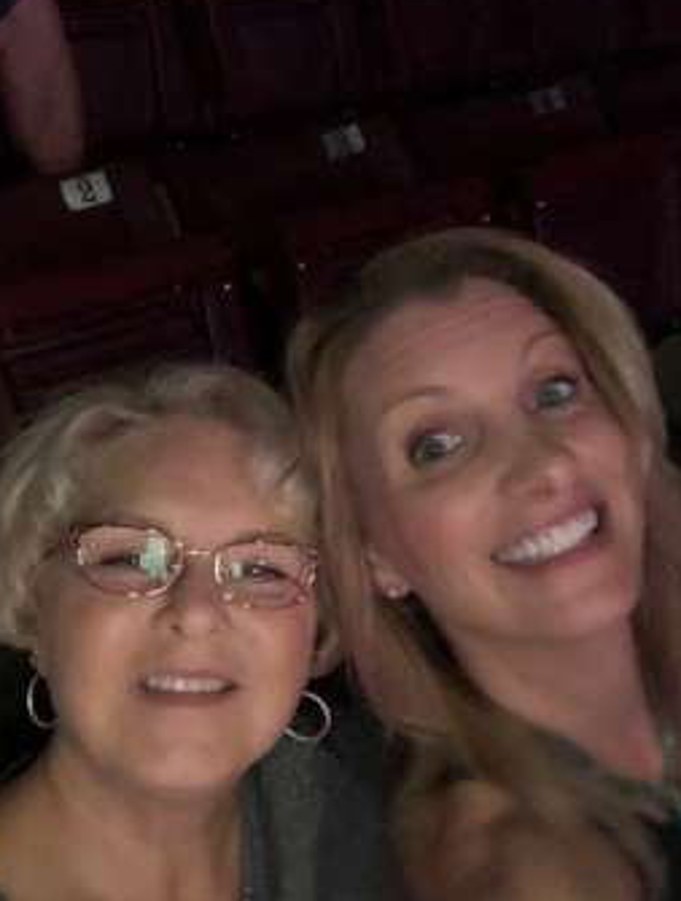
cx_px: 291
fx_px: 992
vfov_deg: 48.8
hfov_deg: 37.8
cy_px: 498
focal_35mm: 38
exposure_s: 1/16
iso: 640
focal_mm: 2.87
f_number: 2.2
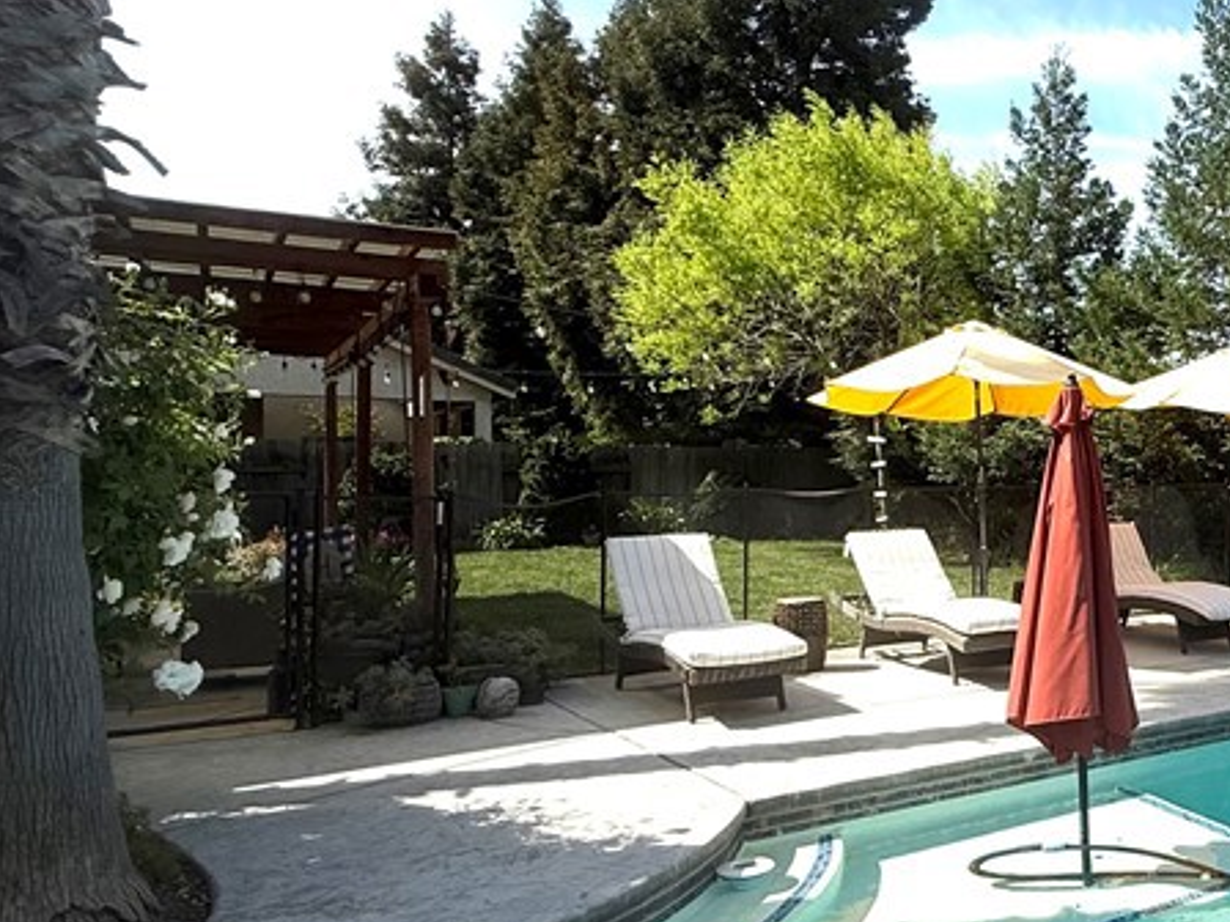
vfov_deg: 44.2
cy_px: 480
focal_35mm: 32
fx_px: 1137
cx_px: 1225
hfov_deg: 47.4
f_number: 2.2
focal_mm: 2.22
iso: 50
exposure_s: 1/1698
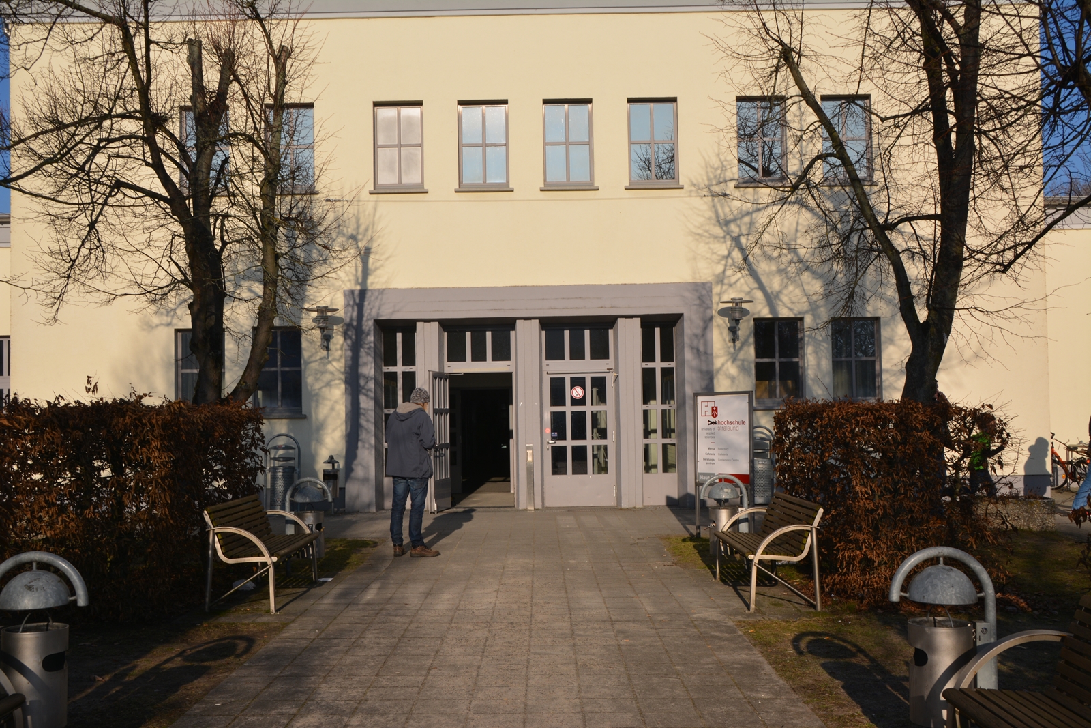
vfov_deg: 34.2
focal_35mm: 39
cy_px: 364
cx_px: 546
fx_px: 1182
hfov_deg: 49.5
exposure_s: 1/200
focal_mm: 26
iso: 100
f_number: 11
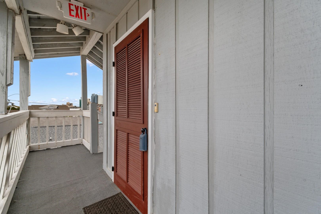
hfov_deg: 100.4
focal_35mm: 15
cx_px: 160
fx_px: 134
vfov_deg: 77.3
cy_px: 107
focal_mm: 10
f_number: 8
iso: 100
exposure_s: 1/200
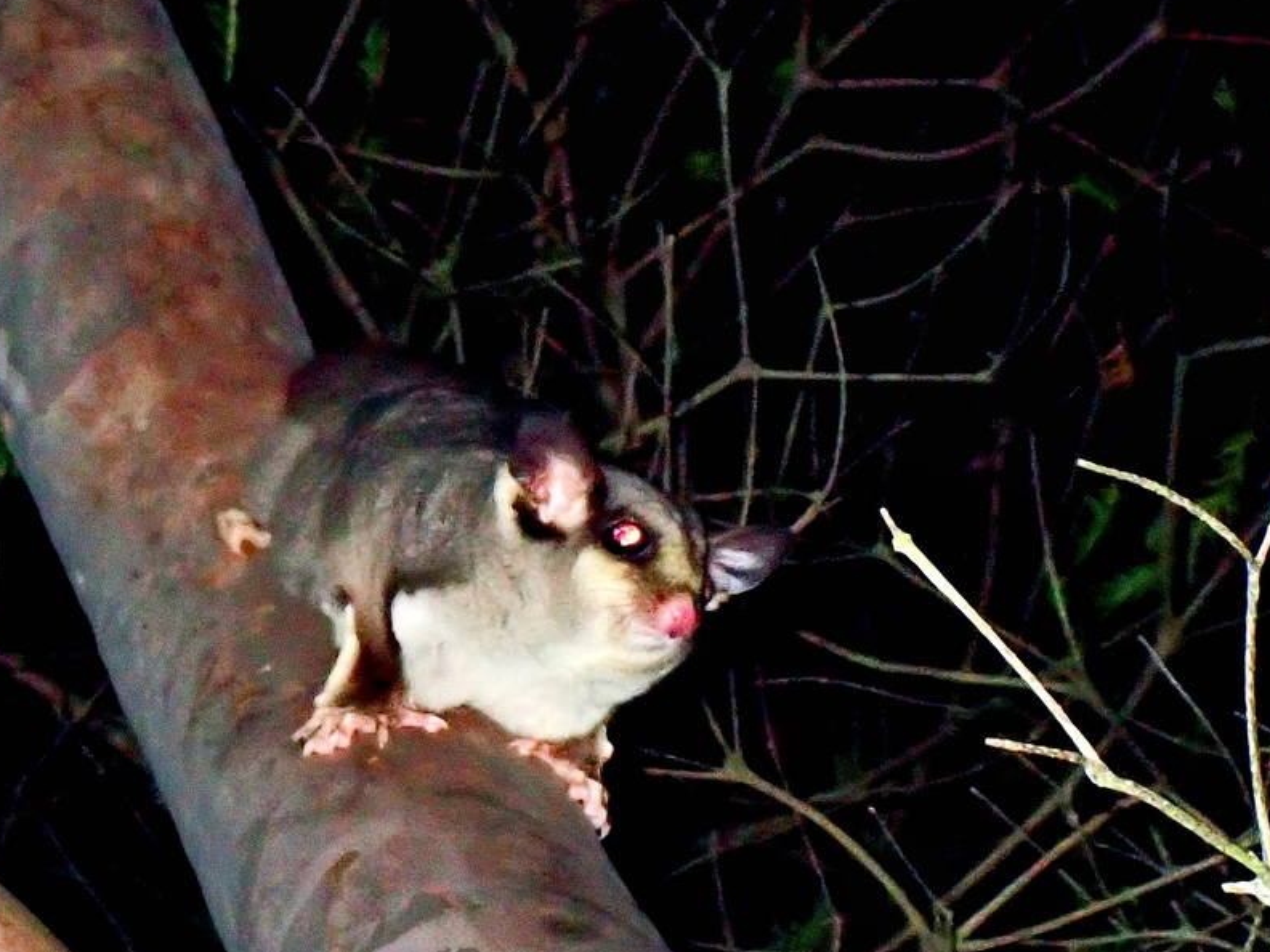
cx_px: 508
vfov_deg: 10.3
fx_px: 5283
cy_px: 546
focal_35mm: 144
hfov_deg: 13.7
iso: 640
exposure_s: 1/200
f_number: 6.3
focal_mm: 18
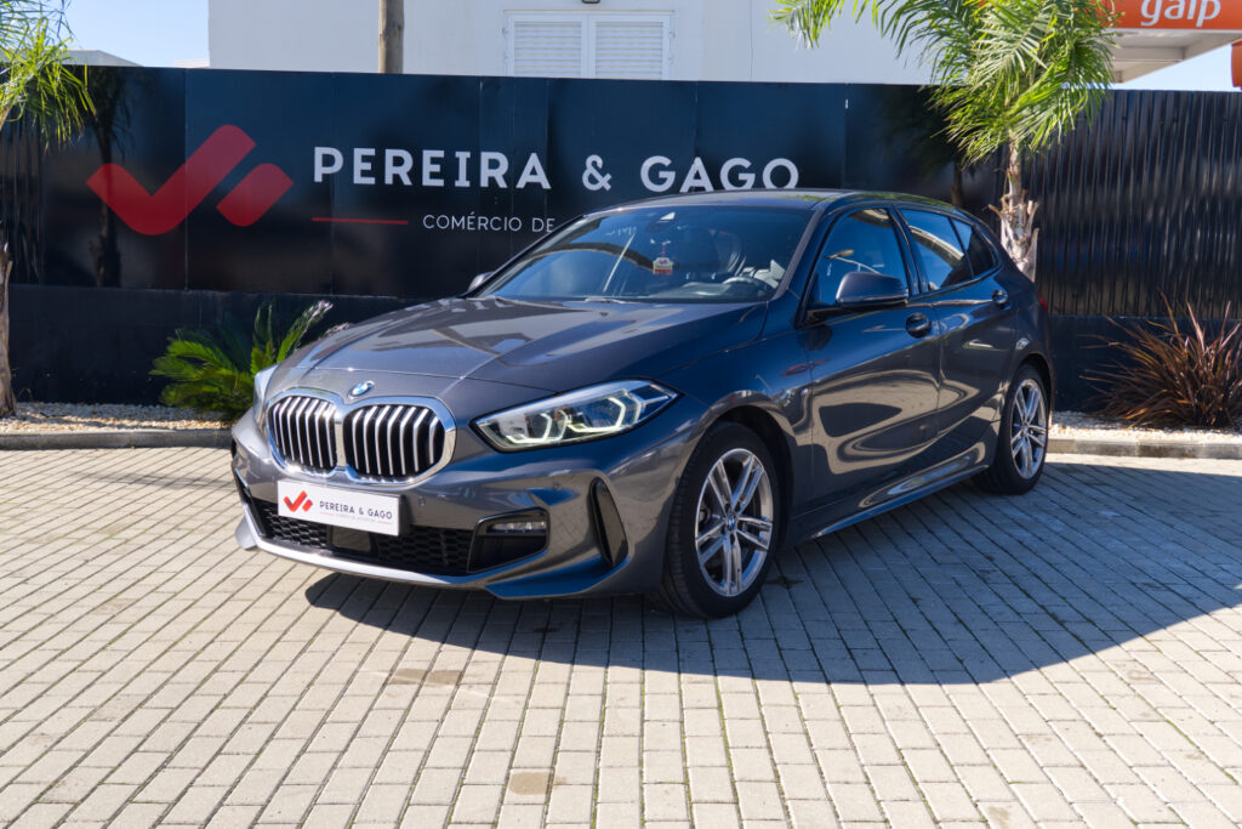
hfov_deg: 51.9
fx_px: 1277
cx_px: 621
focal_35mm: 37
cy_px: 414
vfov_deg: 36.0
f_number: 8
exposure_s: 1/160
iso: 160
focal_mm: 24.9
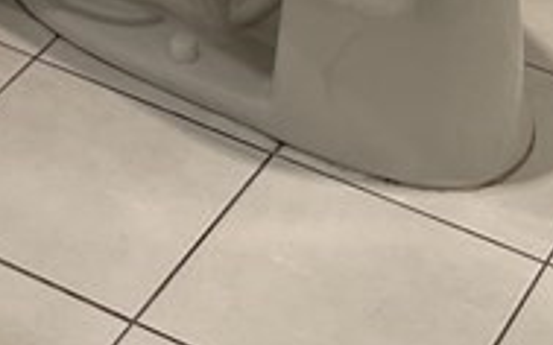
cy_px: -632
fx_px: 2245
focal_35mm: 149
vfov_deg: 7.8
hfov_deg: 13.7
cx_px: -59
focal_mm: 4.2
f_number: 1.6
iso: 50
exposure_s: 1/120
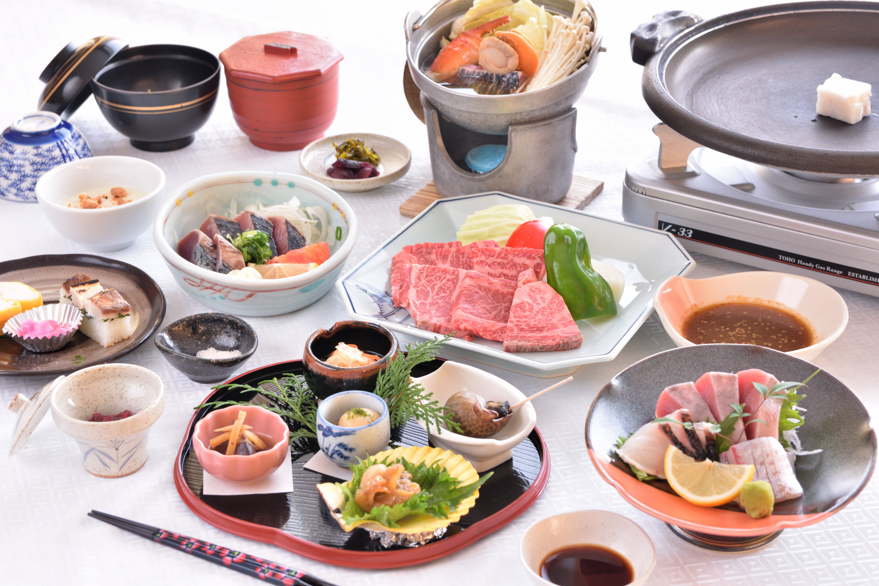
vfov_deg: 18.2
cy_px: 293
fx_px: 1831
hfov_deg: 27.0
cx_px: 440
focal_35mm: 75
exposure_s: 1/10
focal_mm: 50
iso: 100
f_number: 6.3
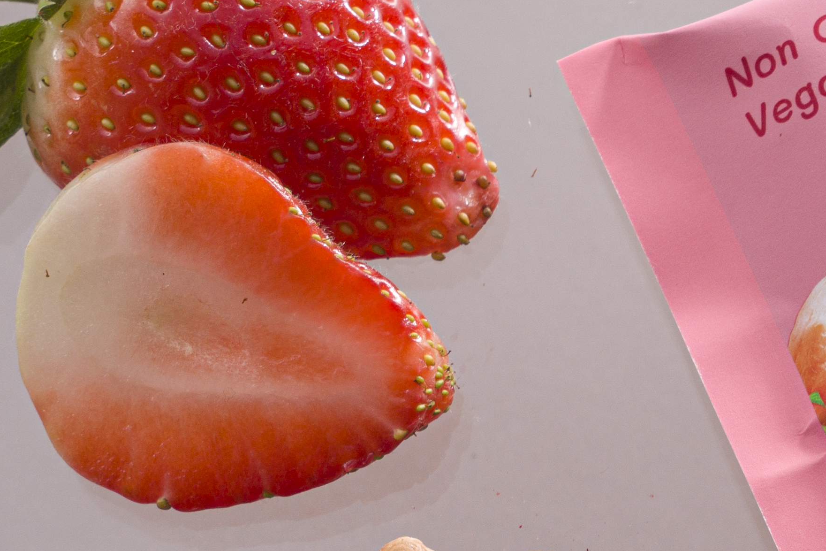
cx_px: 1117
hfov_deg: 10.0
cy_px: 448
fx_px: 4634
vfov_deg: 6.8
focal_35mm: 202
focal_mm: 38.3
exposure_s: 1/160
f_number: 9
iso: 100
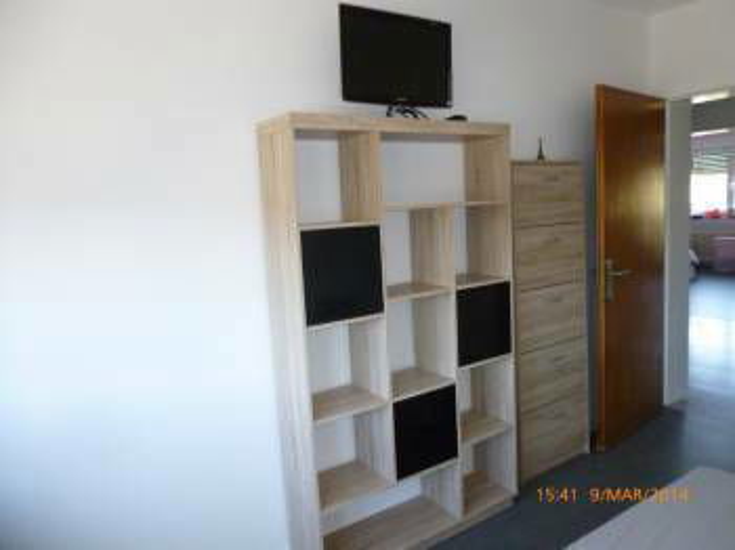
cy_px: 275
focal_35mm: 25
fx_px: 530
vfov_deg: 54.8
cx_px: 368
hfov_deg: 69.4
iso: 400
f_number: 3.1
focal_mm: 4.5
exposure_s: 1/60
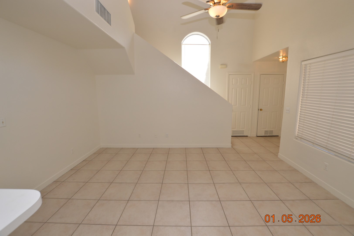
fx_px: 147
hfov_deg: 100.4
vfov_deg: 77.2
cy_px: 118
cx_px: 177
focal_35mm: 15
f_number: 5.6
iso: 280
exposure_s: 1/125
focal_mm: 10
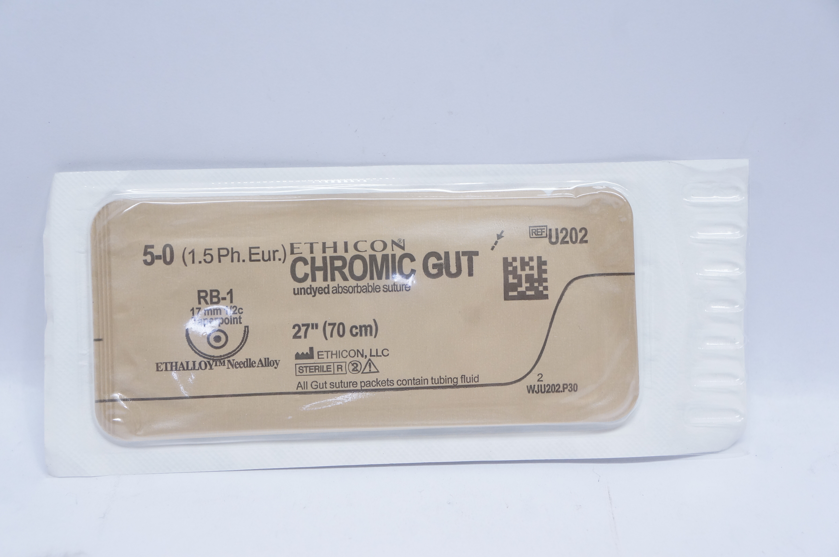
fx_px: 1222
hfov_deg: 37.9
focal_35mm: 52
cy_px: 278
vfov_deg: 25.7
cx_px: 420
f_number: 7.1
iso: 800
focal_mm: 35
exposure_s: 1/50
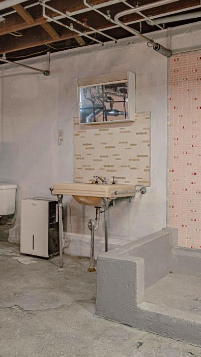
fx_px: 322
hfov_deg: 34.5
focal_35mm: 34
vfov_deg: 58.0
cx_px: 125
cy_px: 174
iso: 1250
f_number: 4
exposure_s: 1/250
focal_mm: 21
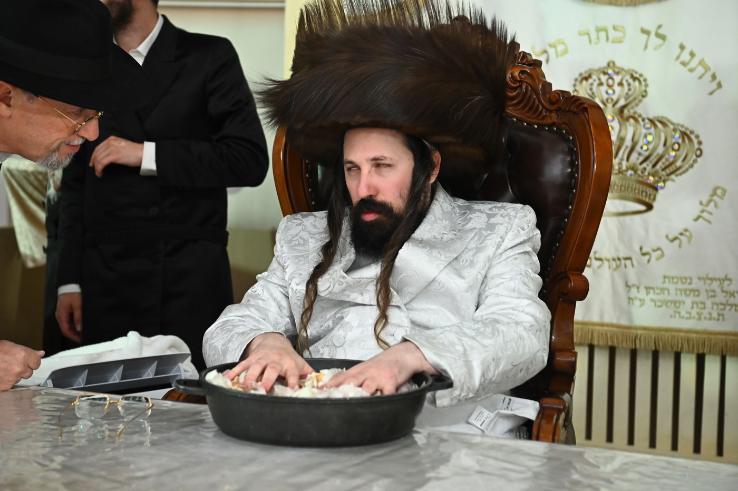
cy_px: 246
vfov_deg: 19.4
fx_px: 1434
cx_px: 369
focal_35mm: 70
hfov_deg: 28.9
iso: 3200
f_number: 4.5
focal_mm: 70
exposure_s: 1/100
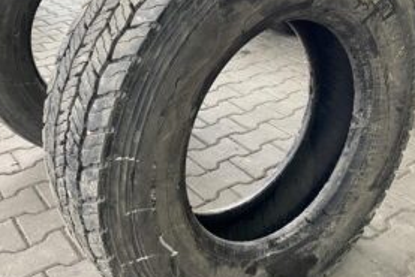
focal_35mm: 42
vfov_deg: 31.8
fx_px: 484
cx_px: 226
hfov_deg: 46.3
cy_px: 109
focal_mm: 4.25
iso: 125
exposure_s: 1/50
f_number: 1.8
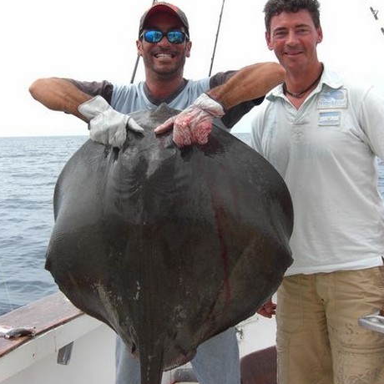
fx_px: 577
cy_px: 168
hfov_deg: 36.8
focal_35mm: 46
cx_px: 194
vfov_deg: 36.7
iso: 80
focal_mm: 7.9
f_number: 4
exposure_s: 1/500
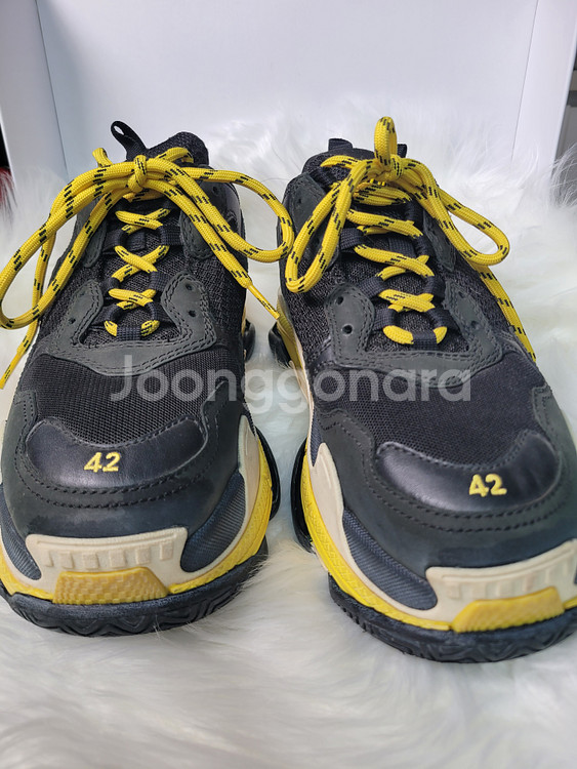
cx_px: 288
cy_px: 384
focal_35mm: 26
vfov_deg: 67.3
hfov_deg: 53.1
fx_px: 578
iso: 80
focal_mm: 5.4
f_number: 1.8
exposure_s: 1/120
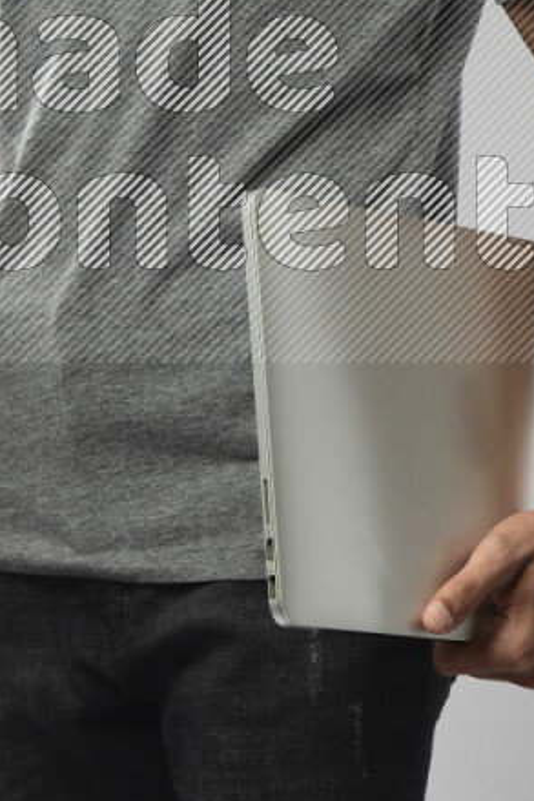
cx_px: 202
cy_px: 49
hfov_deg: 8.4
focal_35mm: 164
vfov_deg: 12.4
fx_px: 3646
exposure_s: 1/125
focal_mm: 60
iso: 400
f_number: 6.3
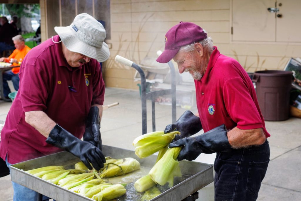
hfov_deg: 38.2
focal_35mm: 52
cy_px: 100
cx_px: 150
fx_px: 435
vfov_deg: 26.0
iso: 200
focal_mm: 35
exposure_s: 1/200
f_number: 4.5
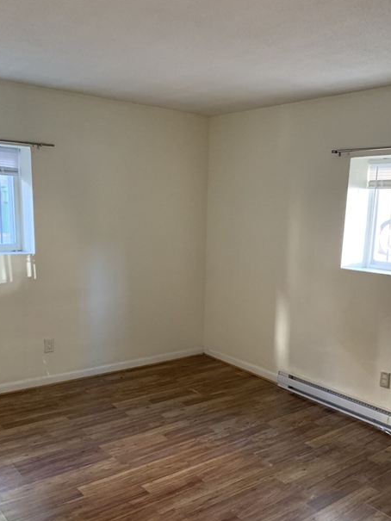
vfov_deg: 55.0
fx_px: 497
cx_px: 221
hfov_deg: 42.9
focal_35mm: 33
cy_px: 311
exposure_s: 1/40
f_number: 1.8
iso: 320
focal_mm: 4.25
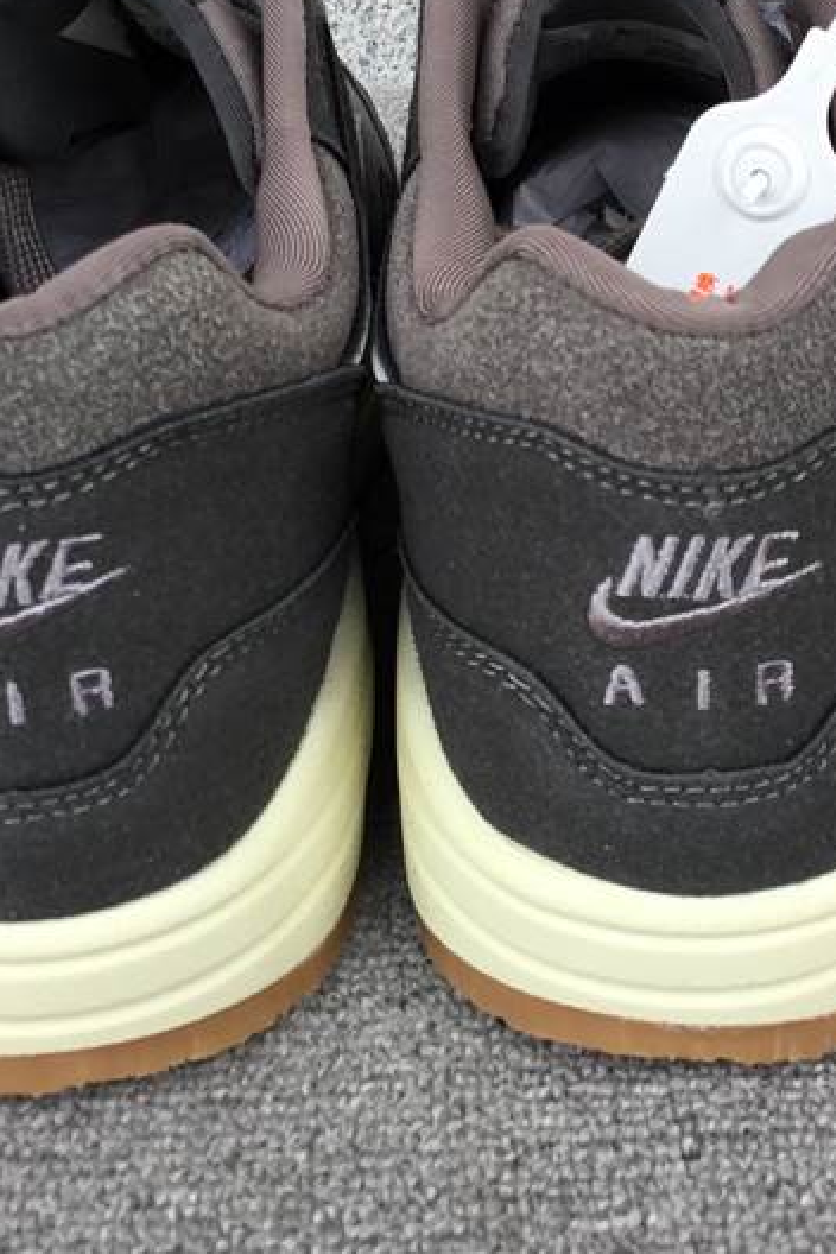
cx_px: 572
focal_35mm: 55
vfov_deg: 36.0
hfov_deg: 24.5
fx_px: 1916
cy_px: 467
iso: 25
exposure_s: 1/203
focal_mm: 3.3
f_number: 2.4
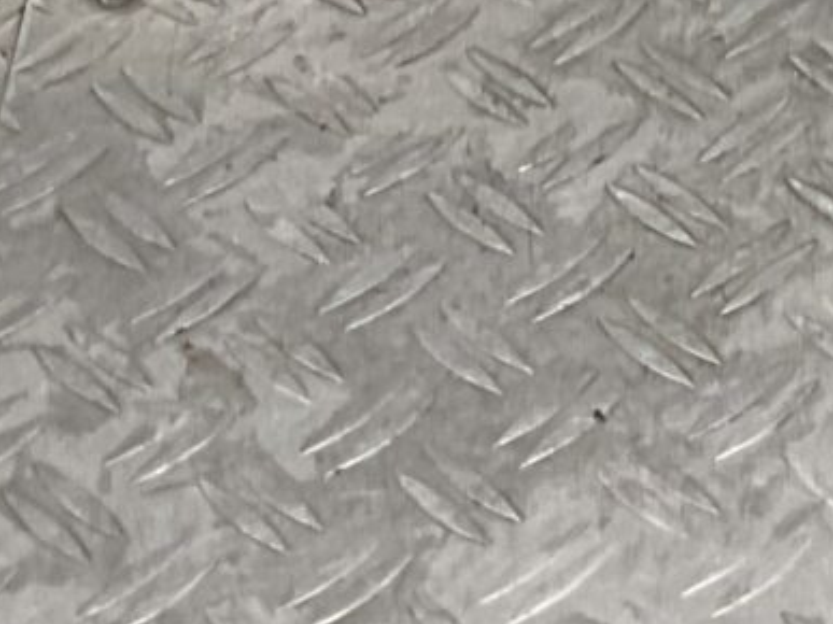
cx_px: 915
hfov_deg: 10.2
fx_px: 4619
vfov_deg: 7.0
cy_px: -1181
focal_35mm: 192
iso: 40
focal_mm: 3
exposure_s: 1/120
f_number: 1.8
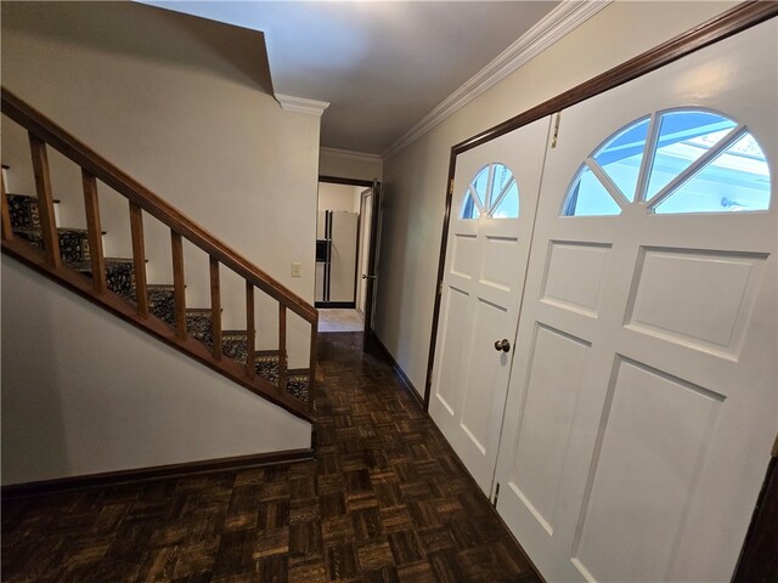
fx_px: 292
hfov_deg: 106.2
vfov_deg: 89.9
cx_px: 389
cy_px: 292
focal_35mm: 13
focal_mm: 2.2
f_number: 2.2
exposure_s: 1/60
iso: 250
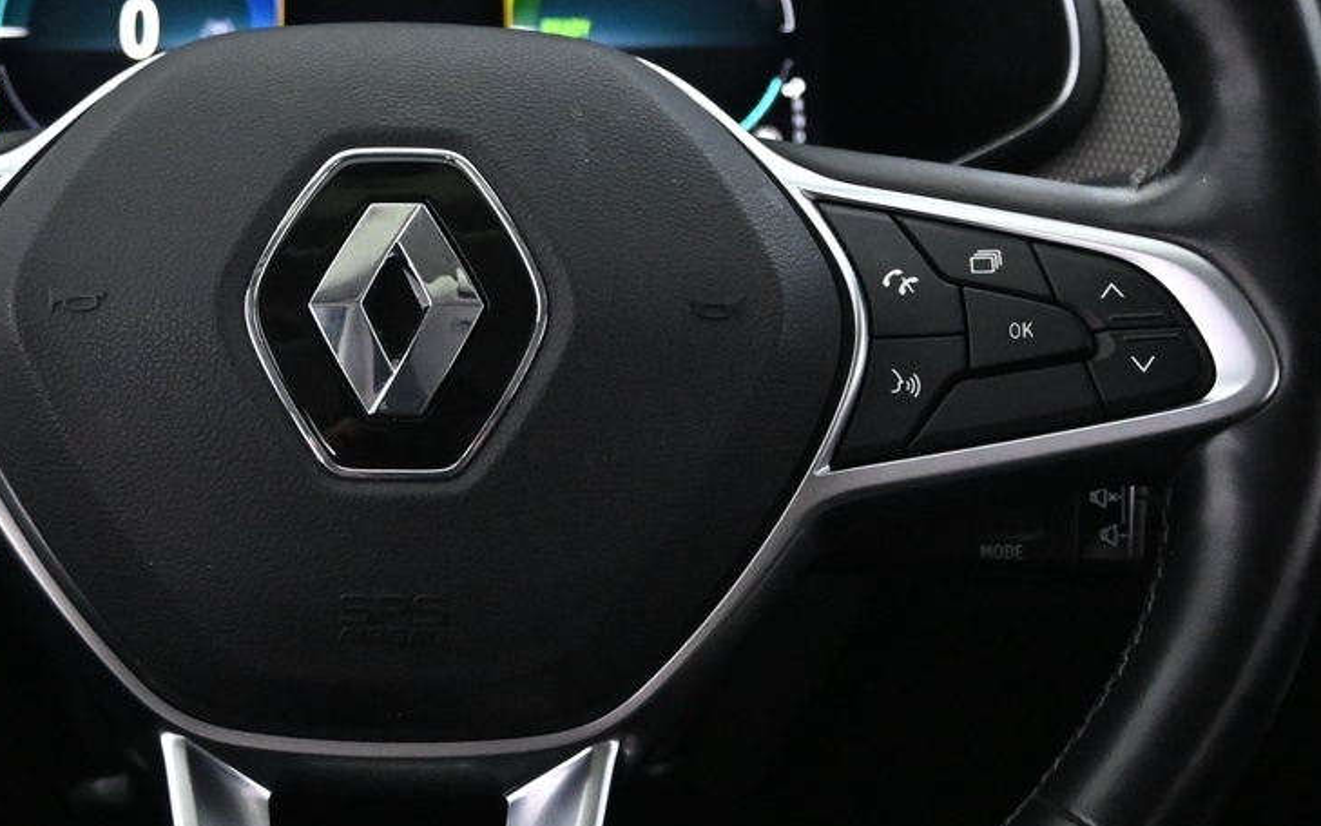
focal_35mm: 78
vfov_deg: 16.7
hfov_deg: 26.2
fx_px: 2814
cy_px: 295
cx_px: 402
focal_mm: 23
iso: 5000
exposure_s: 1/40
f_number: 4.2
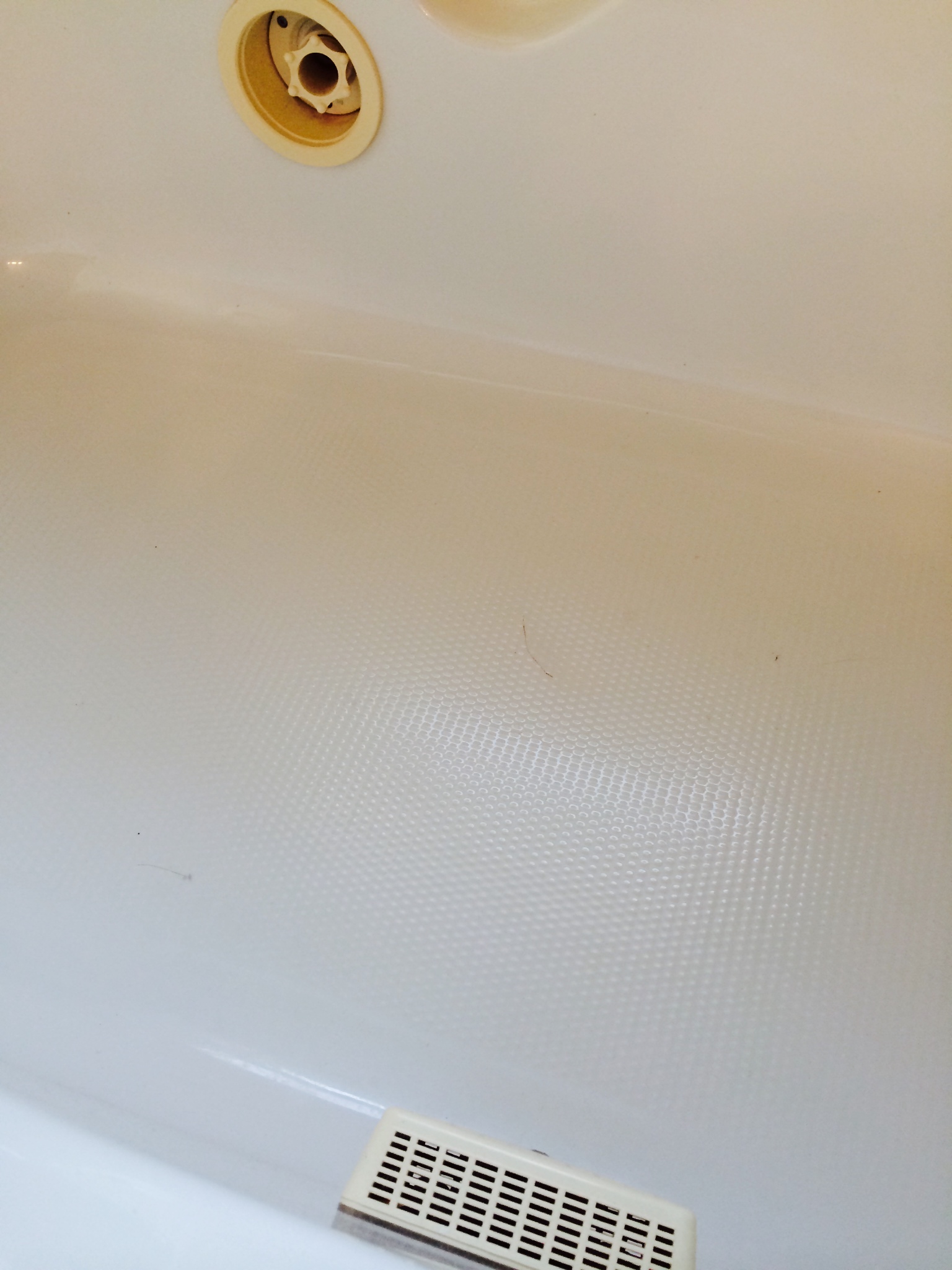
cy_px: 635
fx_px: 1100
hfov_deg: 46.8
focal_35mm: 30
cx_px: 476
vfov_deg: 60.0
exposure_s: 1/30
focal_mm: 4.12
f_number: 2.2
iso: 50
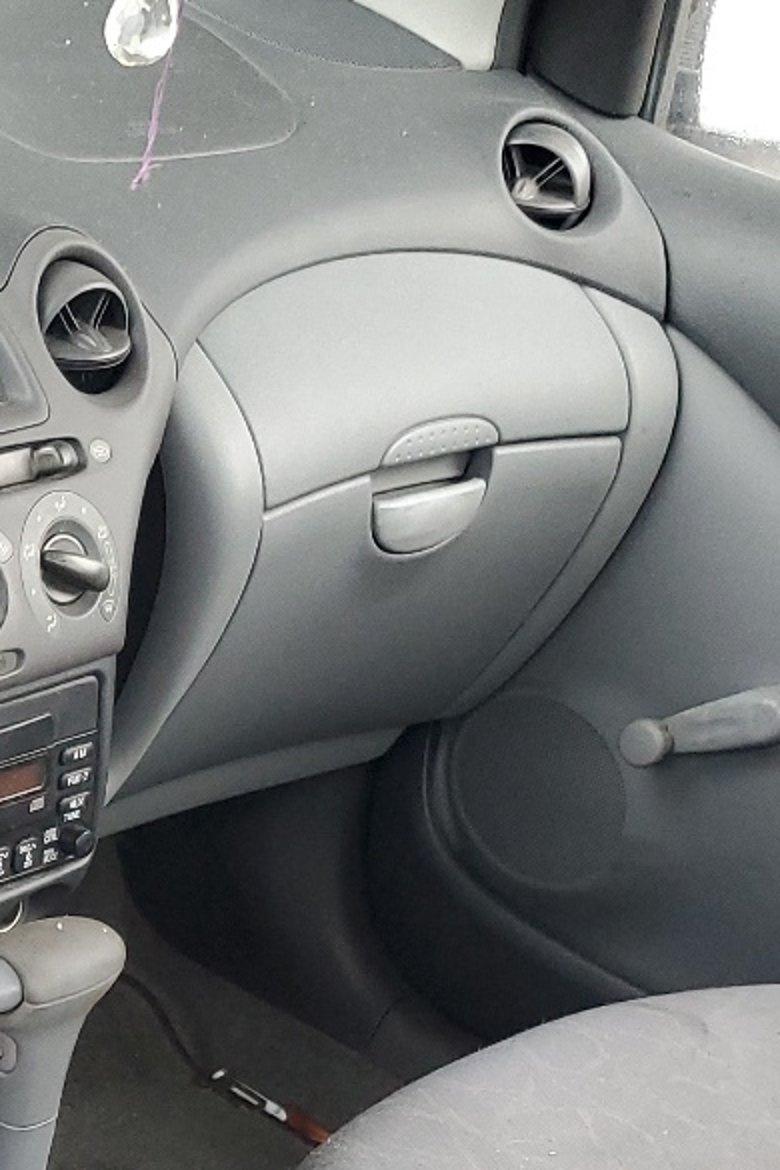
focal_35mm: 74
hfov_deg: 16.8
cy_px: 1164
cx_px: -372
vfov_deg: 26.0
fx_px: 2405
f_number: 1.5
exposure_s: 1/60.2
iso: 152
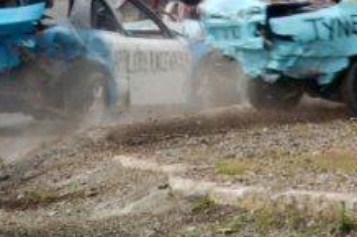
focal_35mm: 511
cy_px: -60
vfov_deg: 2.7
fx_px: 5063
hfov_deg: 4.0
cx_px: 121
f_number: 8
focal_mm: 116
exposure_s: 1/125
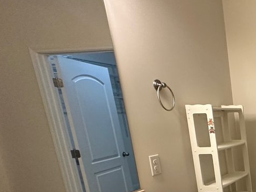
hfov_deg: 30.7
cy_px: 189
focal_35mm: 44
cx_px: 354
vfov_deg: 30.7
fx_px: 325
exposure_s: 1/120
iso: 250
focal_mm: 2.22
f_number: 2.2
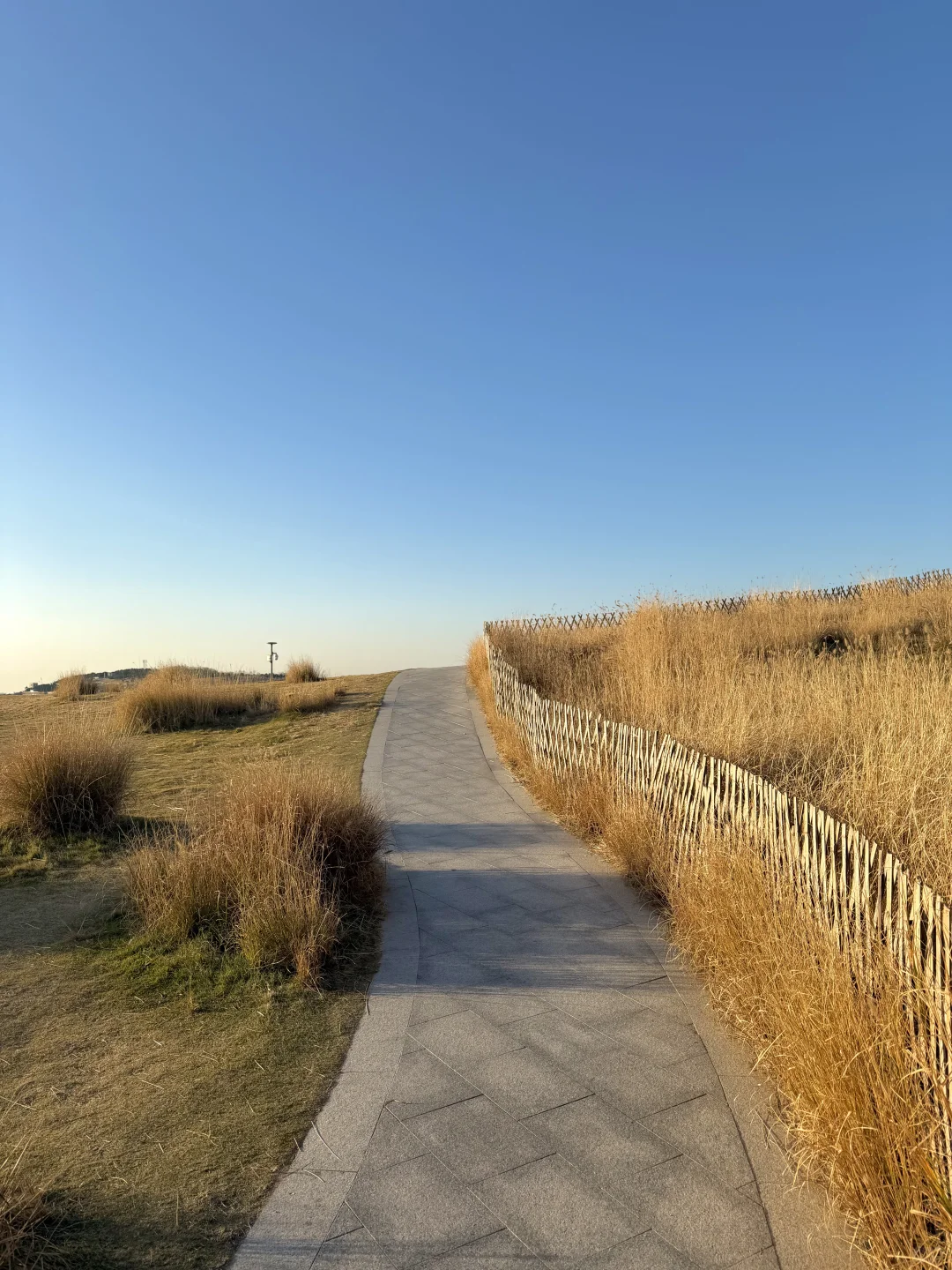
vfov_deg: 71.6
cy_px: 635
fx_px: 880
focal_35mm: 24
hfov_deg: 56.8
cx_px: 476
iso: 80
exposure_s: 1/3759
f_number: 1.78
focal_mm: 6.76
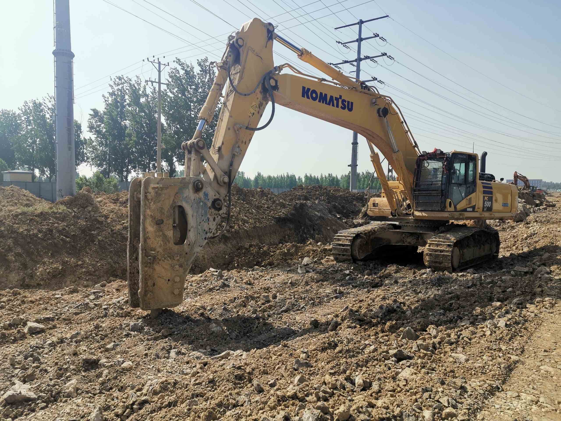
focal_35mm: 27
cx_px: 280
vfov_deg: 51.4
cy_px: 210
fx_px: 438
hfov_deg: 65.3
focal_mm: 4.75
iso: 50
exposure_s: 1/5000
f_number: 1.8
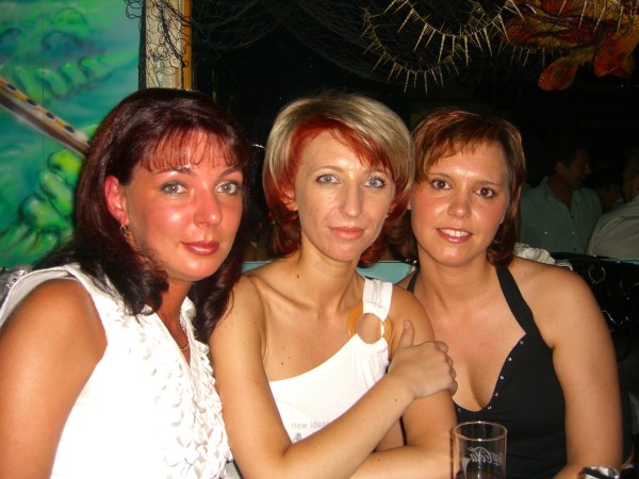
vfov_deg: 37.7
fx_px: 701
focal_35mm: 38
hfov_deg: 49.0
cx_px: 320
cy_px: 240
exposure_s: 1/60
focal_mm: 7.9
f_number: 2.8
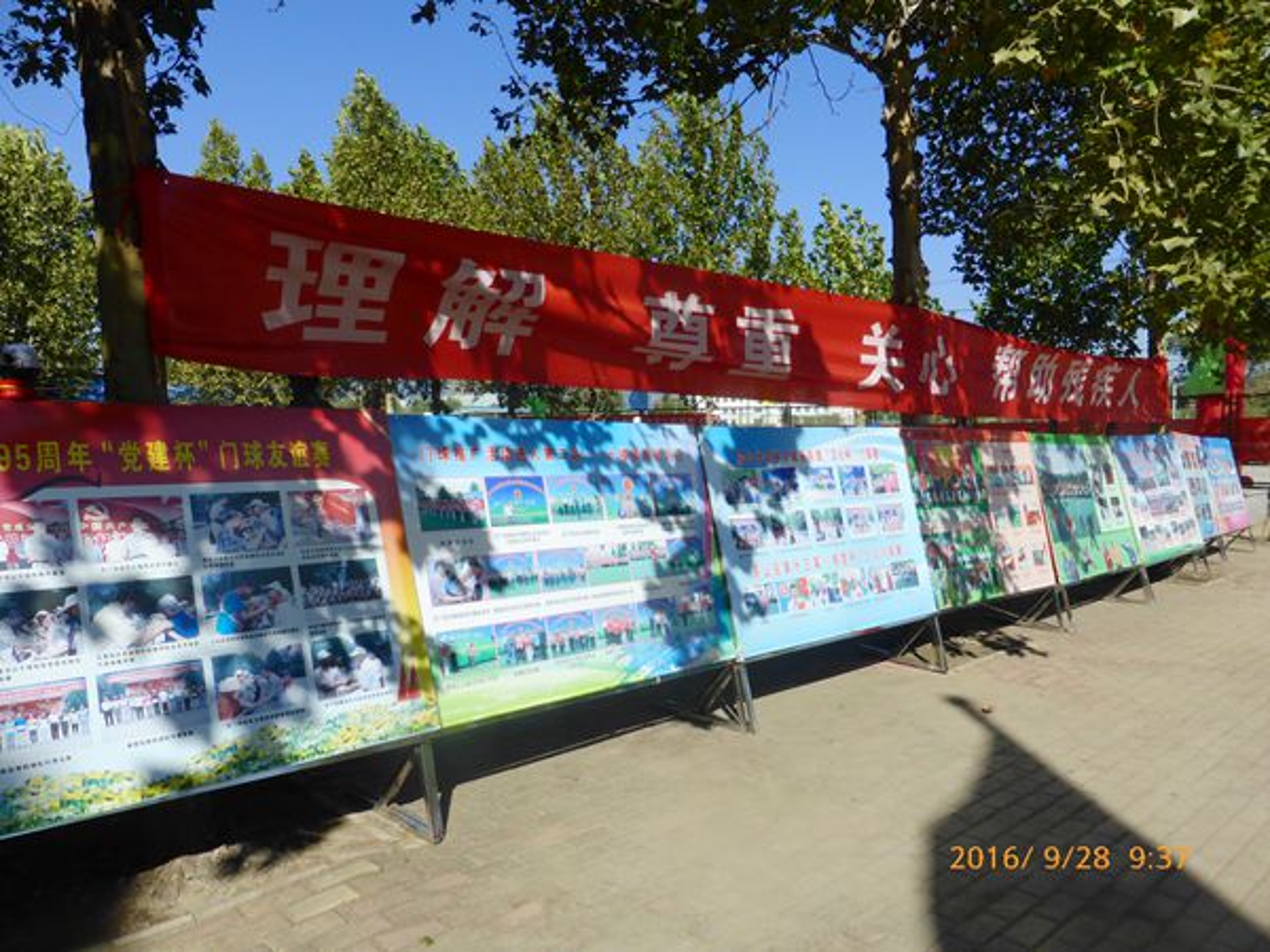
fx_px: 917
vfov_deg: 54.9
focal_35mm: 25
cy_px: 476
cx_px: 635
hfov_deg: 69.4
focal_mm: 4.3
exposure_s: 1/1300
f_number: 3.3
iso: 100
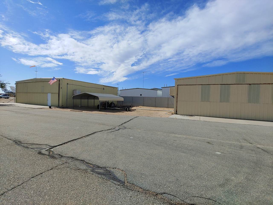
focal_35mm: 16
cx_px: 136
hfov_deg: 94.5
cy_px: 102
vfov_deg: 78.1
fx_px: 126
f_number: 1.9
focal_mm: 2.18
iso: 50
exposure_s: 1/1887
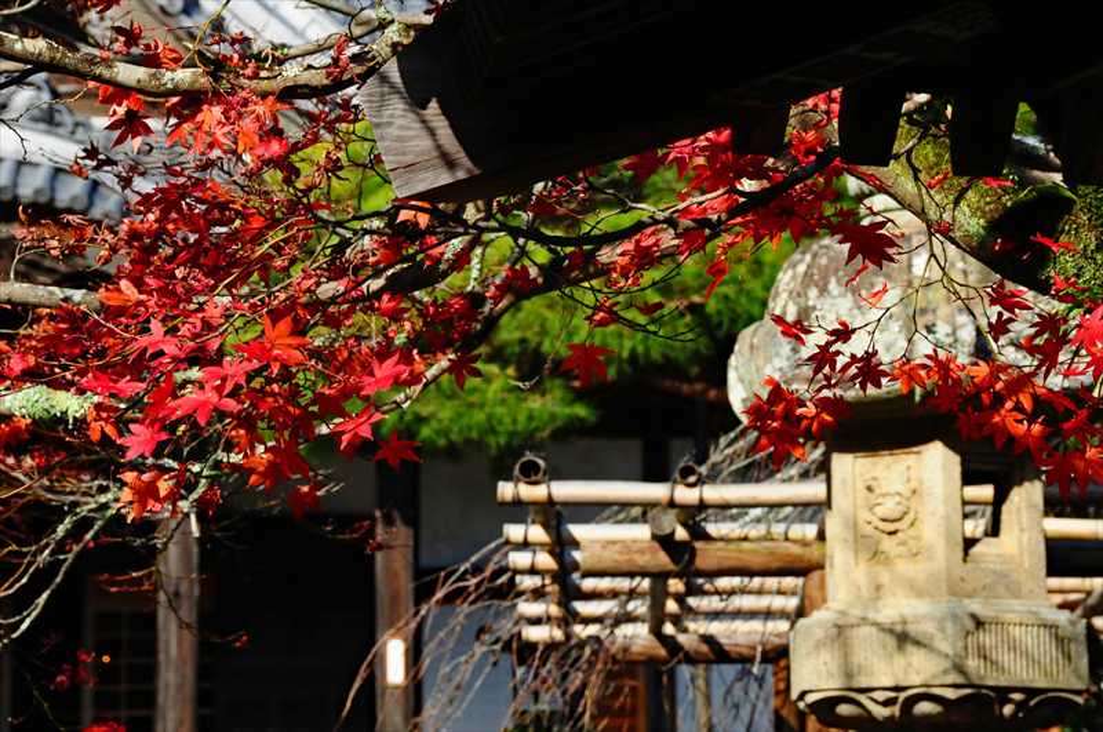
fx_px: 4819
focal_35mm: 158
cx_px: 552
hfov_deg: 13.1
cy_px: 366
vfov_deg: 8.7
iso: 1250
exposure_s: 1/640
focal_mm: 105
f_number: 13
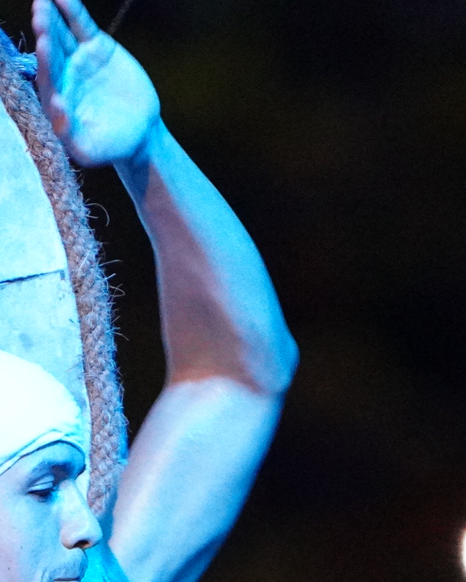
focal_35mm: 2473
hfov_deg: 0.6
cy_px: 1086
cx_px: 342
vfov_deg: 0.8
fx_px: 42620
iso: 4000
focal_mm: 400
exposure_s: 1/250
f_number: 2.8
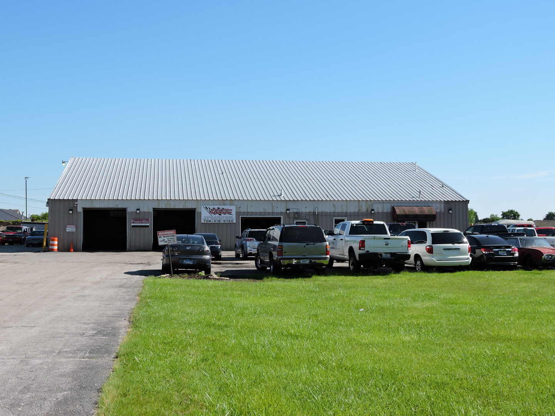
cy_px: 208
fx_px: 721
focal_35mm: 45
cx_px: 278
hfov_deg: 42.1
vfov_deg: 32.2
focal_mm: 8.1
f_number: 4
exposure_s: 1/800
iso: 100
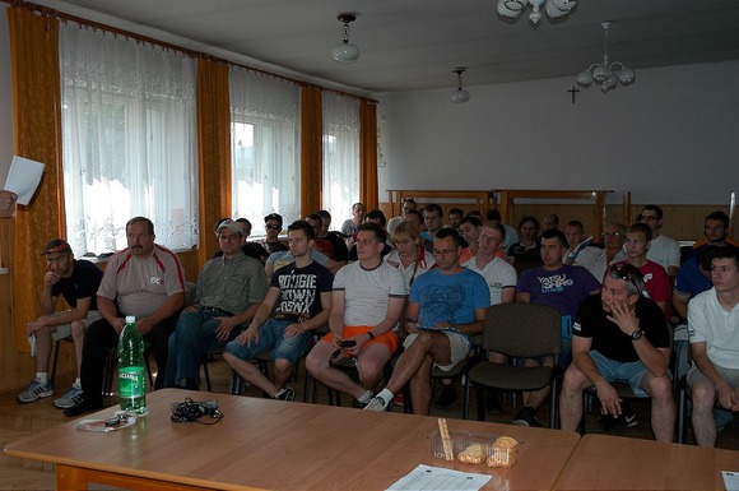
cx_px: 370
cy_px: 246
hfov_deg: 51.3
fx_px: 769
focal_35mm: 38
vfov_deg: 35.4
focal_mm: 25
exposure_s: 1/180
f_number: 5
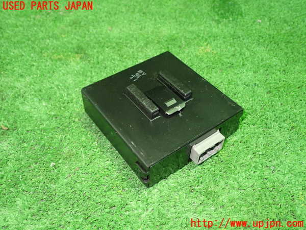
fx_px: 318
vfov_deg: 39.7
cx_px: 153
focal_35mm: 36
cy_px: 115
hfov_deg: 51.4
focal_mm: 6.37
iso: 800
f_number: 2.5
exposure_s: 1/30
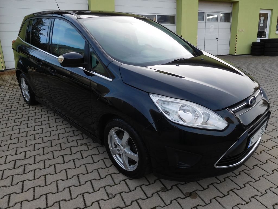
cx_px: 139
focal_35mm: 25
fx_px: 201
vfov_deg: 54.9
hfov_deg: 69.4
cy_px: 104
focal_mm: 4.5
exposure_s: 1/500
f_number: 3.4
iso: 125
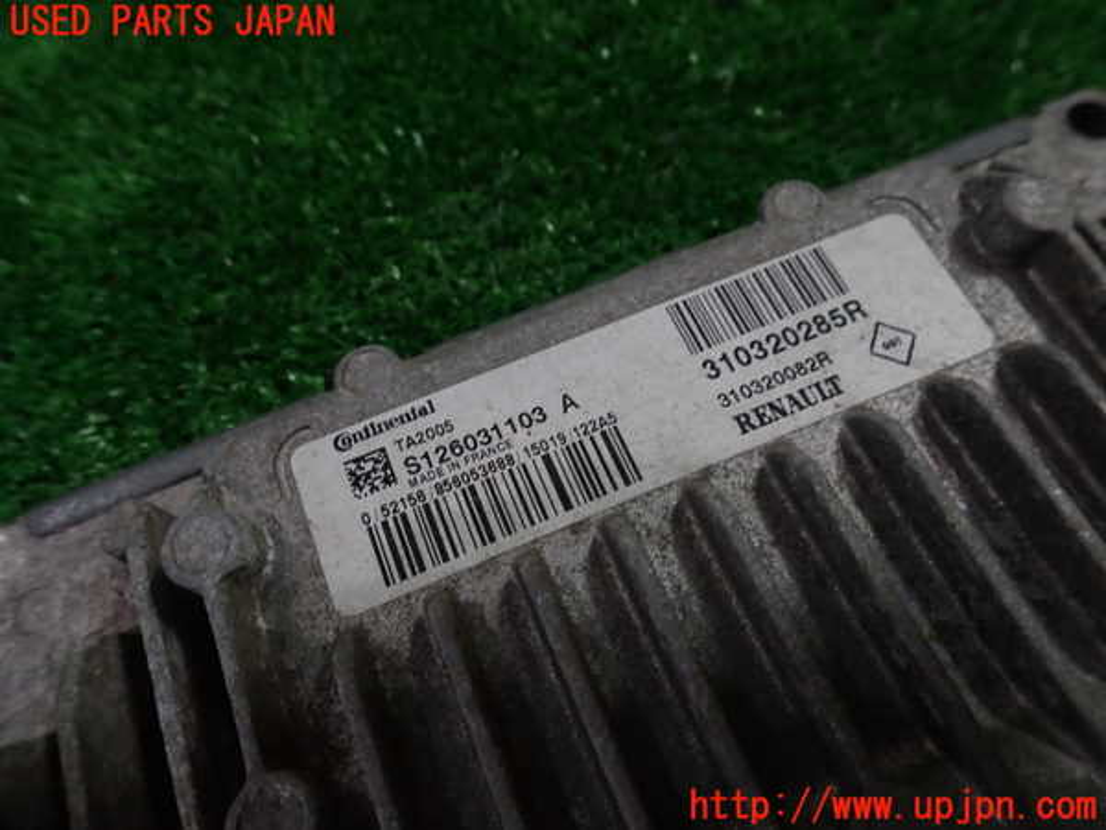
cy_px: 415
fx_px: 799
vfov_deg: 54.9
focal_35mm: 25
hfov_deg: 69.4
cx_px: 553
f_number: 2.8
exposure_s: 1/60
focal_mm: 4.5
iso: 125
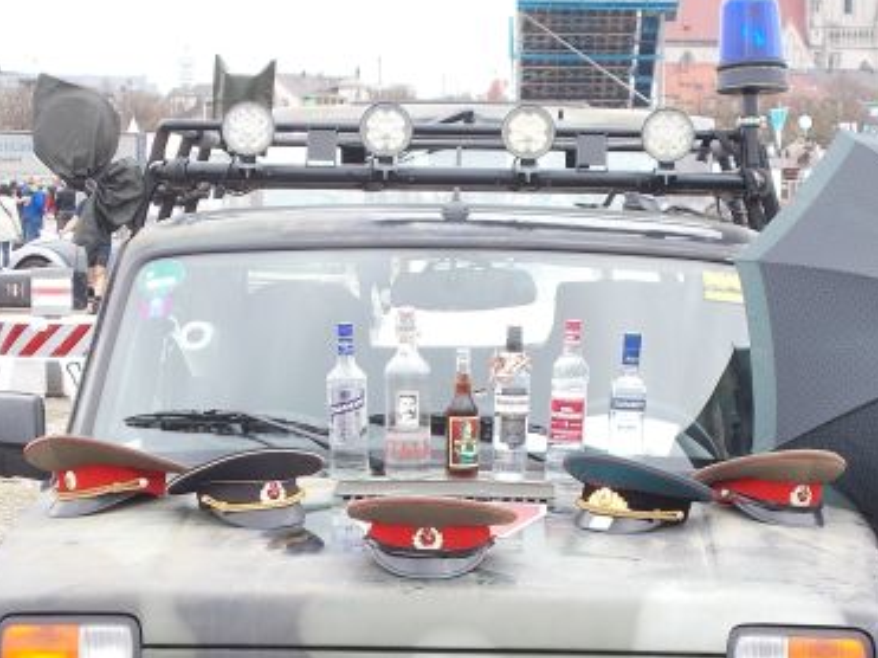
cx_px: 457
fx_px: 3246
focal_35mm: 128
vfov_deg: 11.5
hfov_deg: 15.4
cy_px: 580
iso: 80
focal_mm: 11.8
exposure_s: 1/80
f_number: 5.3
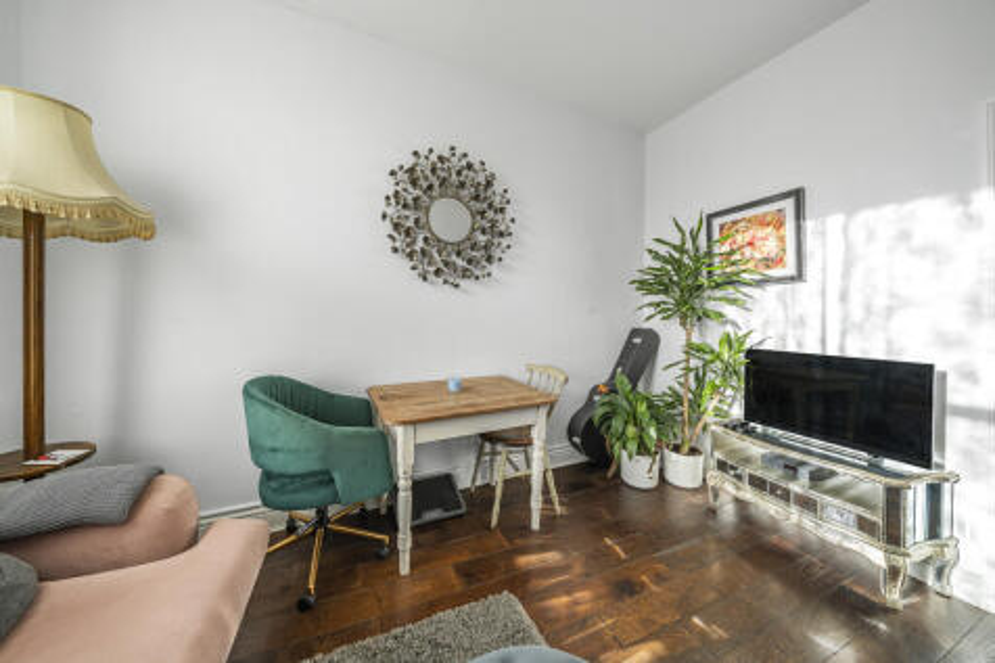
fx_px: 332
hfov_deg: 112.6
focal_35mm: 12
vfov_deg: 90.0
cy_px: 332
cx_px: 498
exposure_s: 1/25
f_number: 8
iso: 100
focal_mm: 12
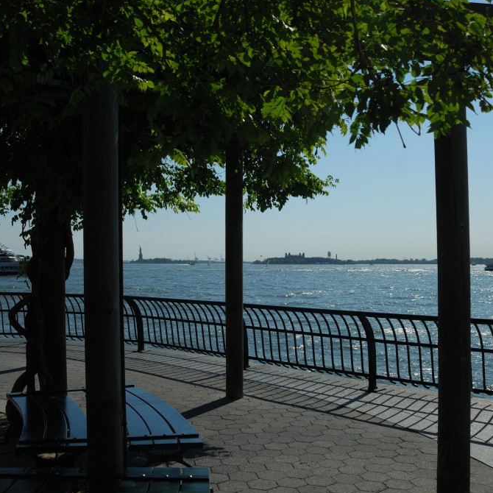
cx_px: 248
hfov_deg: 42.8
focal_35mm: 39
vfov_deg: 42.8
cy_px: 267
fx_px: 628
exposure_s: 1/1250
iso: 125
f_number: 5.6
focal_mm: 20
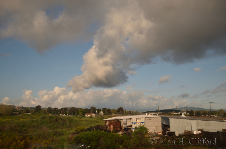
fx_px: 207
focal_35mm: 33
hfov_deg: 57.3
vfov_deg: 39.8
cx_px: 113
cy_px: 74
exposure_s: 1/320
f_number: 3.8
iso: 140
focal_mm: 22
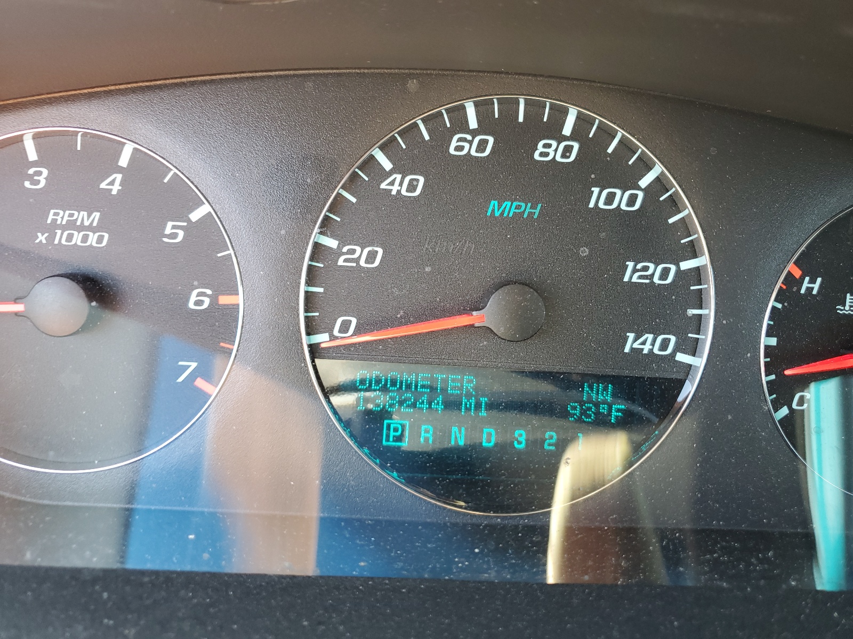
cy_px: 320
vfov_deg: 53.1
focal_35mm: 26
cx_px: 426
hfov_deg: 67.3
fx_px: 641
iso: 56
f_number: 1.5
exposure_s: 1/60.2
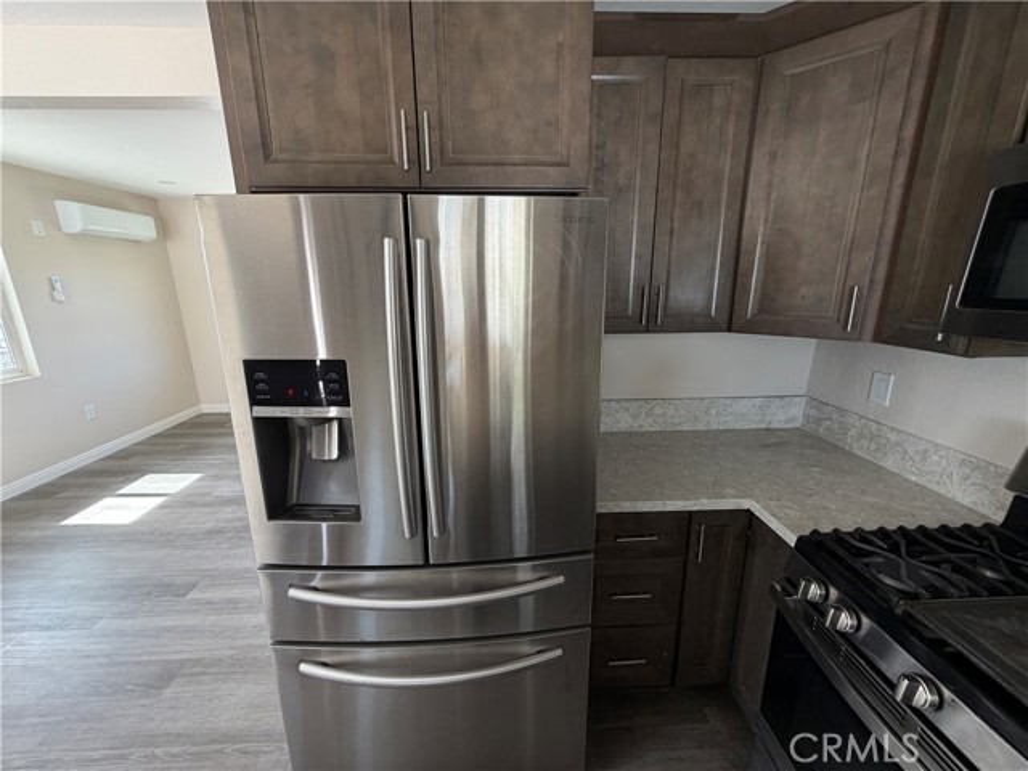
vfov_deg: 85.7
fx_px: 416
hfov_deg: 102.1
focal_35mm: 14
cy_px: 386
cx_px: 514
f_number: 2.2
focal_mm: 2.22
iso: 160
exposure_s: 1/121
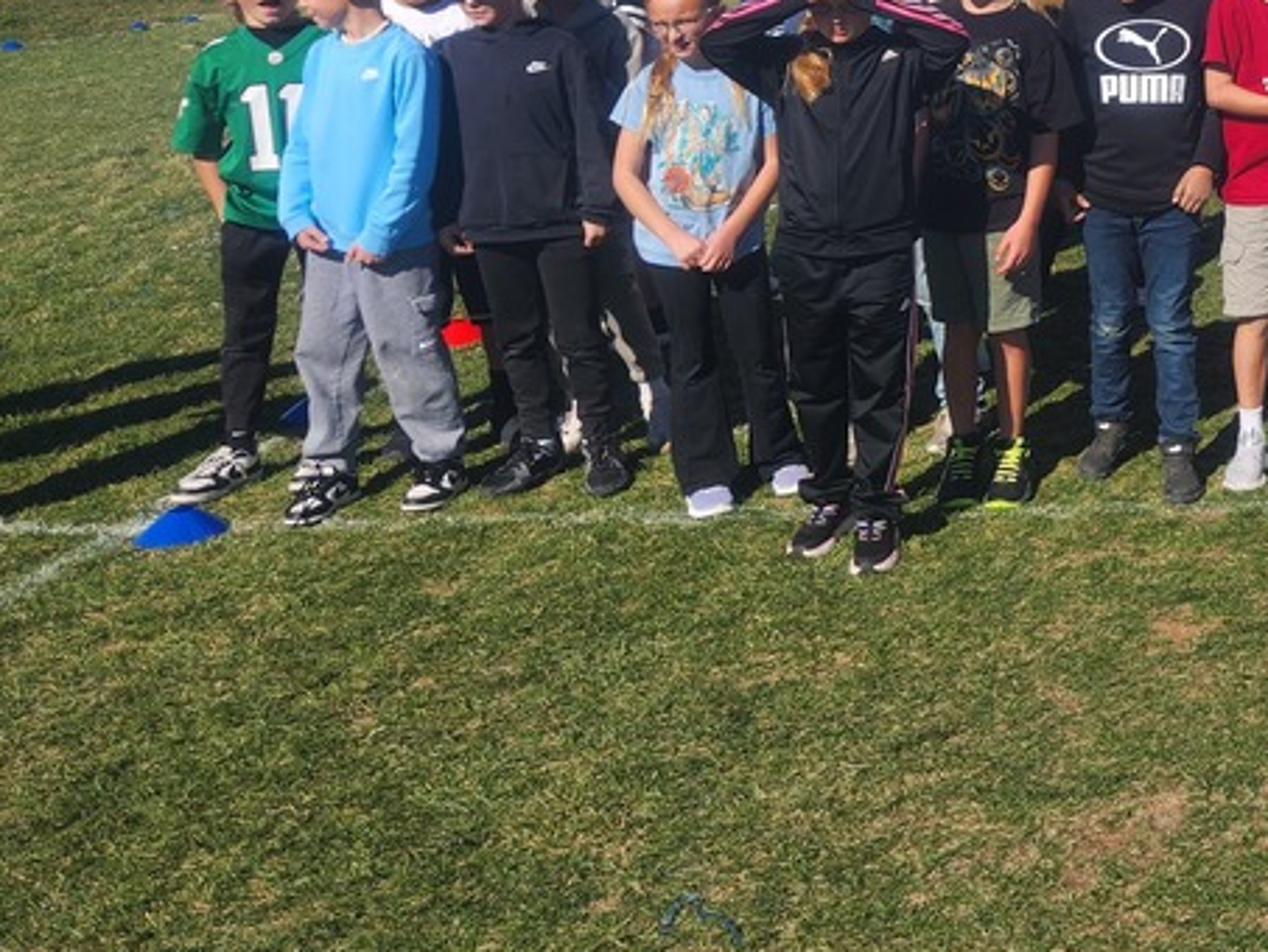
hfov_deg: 32.3
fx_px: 1905
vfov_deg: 26.8
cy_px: 50
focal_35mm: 52
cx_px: 1405
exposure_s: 1/1636
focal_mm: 5.4
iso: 20
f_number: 1.8
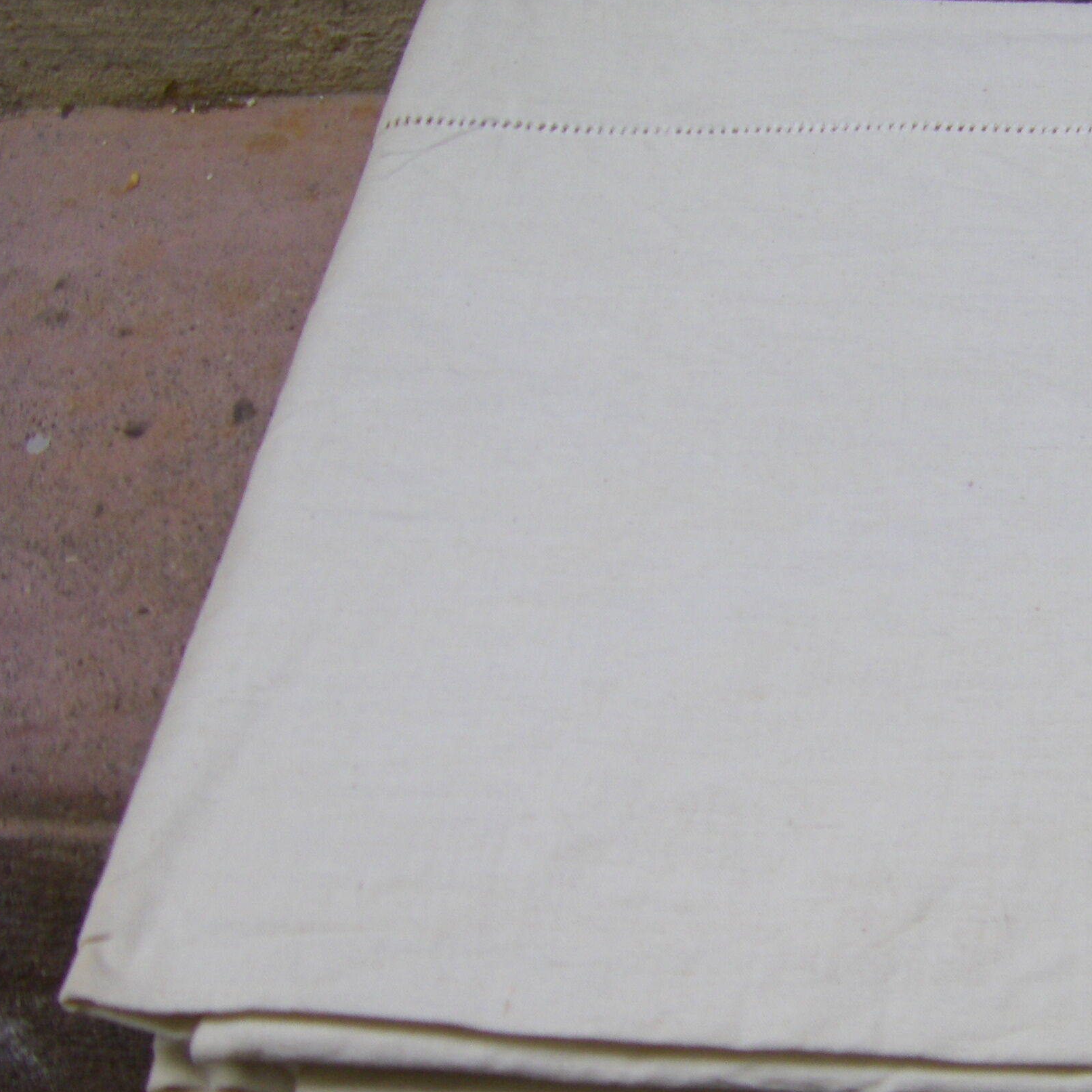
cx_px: 1011
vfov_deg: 25.3
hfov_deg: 24.5
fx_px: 2427
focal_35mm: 68
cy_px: 670
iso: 80
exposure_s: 1/100
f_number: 3.5
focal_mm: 6.3
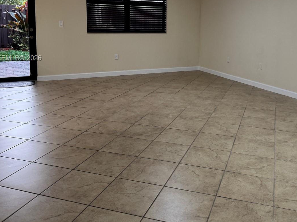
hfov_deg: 49.8
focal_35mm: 37
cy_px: 58
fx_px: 317
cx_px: 181
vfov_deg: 37.8
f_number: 1.78
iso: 160
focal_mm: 6.76
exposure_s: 1/60
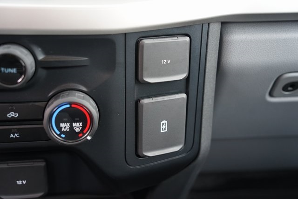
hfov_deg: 41.9
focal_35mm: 47
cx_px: 149
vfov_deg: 28.7
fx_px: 389
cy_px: 100
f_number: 4
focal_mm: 47
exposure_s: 1/60
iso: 800
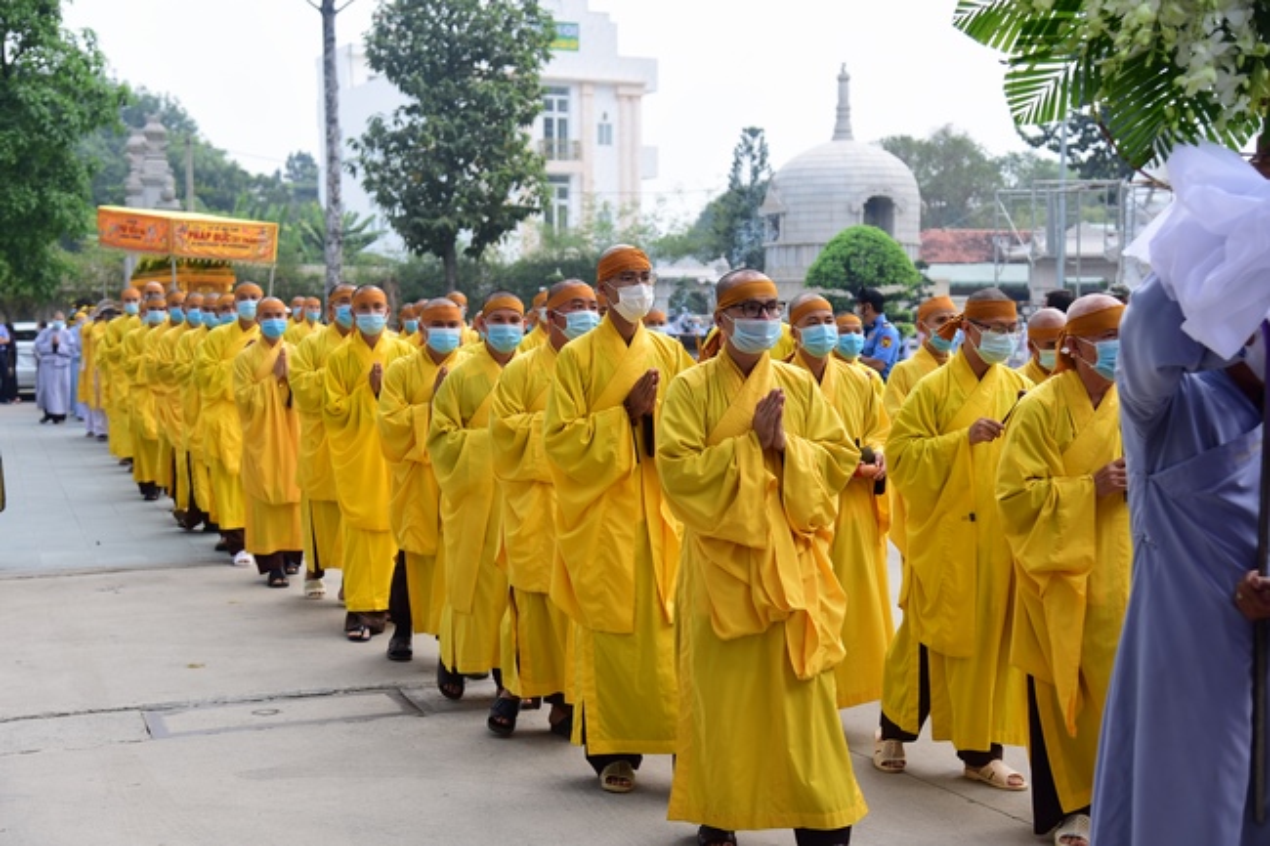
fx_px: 1763
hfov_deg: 39.6
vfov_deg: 27.0
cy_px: 423
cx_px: 635
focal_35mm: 50
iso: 100
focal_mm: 50
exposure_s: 1/125
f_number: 4.5
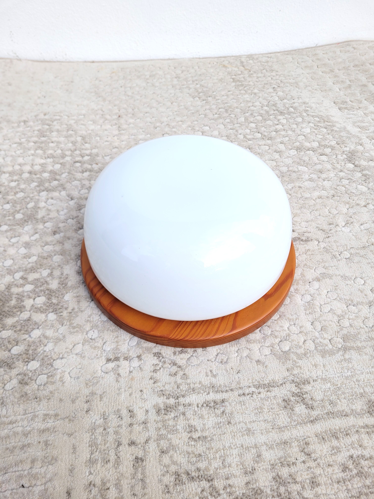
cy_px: 250
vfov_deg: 67.3
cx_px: 187
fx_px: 375
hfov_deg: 53.1
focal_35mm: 26
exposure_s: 1/1465
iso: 40
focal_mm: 5.4
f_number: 1.8
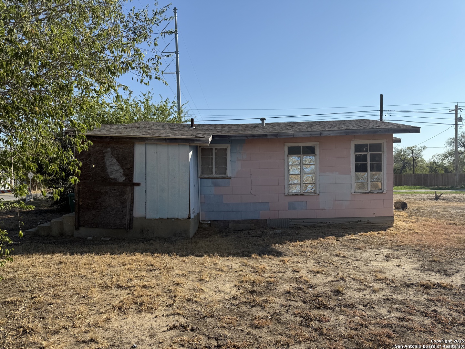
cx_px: 232
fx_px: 322
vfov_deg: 56.8
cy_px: 174
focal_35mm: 24
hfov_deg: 71.6
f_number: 1.78
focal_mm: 6.76
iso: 80
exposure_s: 1/4975
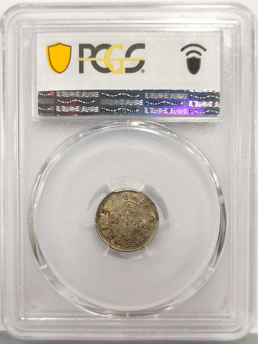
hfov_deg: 27.0
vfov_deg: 35.5
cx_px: 129
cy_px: 172
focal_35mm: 54
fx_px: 537
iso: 125
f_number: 16
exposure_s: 1/100
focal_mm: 5.56
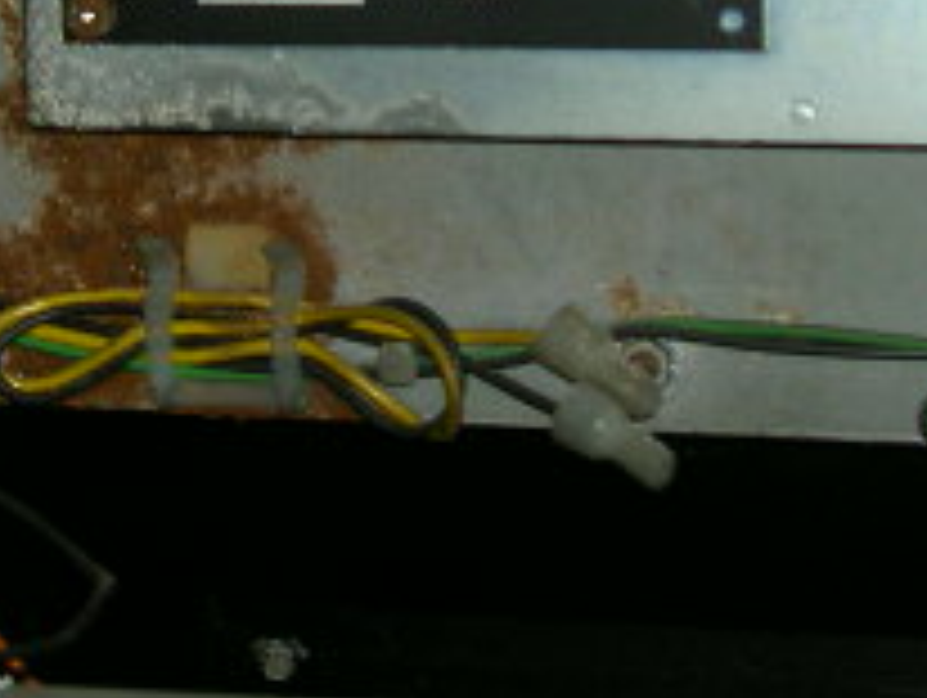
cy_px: -18
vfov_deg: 12.1
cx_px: 482
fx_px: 3244
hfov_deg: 16.3
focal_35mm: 121
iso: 100
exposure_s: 1/59.5
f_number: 2.8
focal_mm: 8
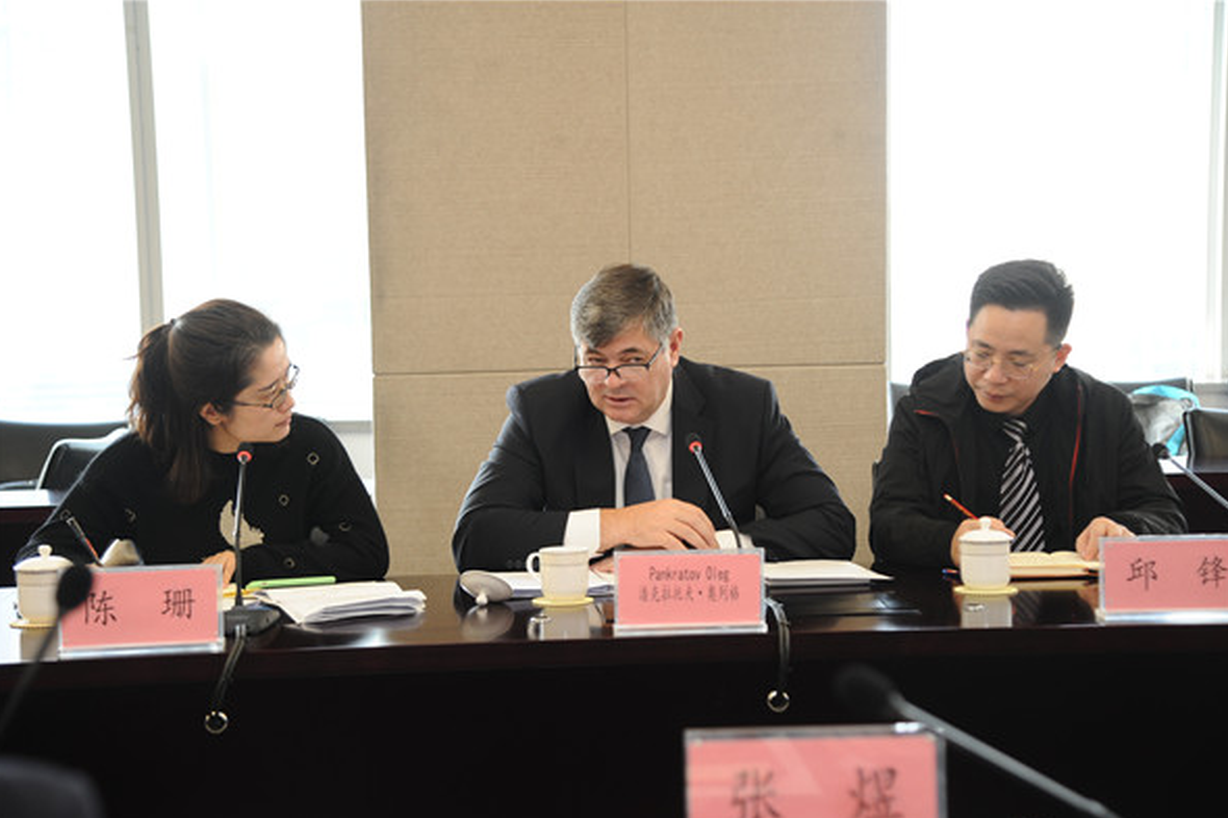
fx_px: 2148
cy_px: 413
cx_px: 614
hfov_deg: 31.9
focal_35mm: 63
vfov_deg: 21.6
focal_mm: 62
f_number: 4
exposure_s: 1/80
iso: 800
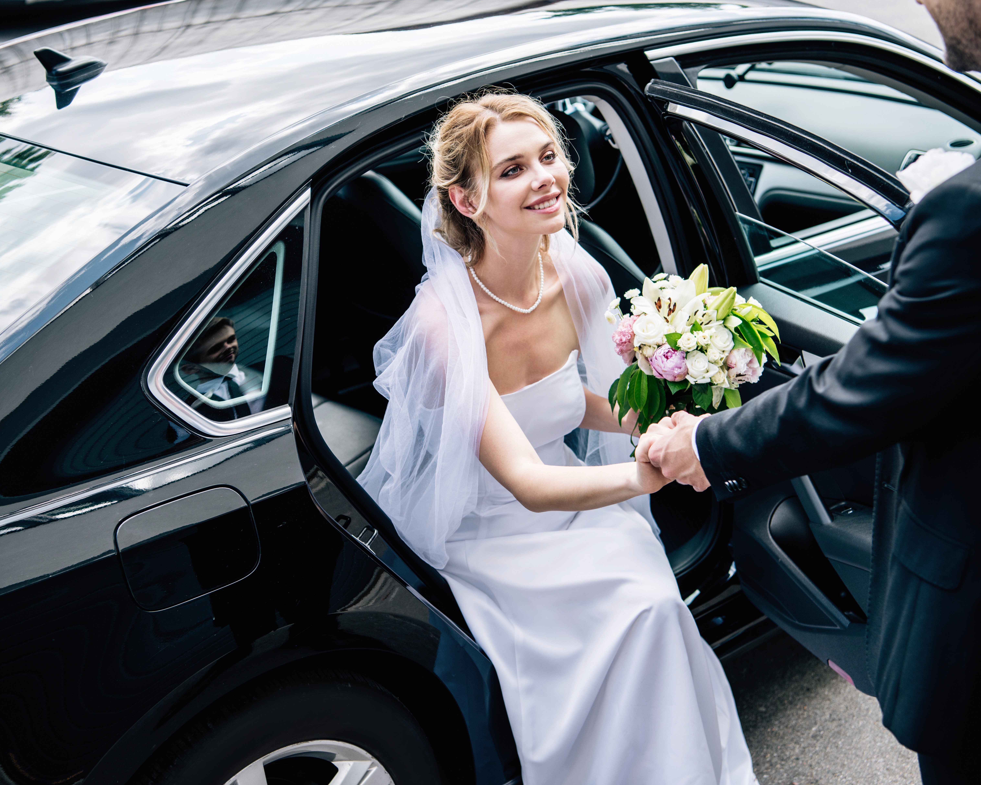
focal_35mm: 55
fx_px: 1597
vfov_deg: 27.6
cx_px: 476
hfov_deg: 34.1
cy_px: 391
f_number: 3.5
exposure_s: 1/200
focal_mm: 48
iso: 100
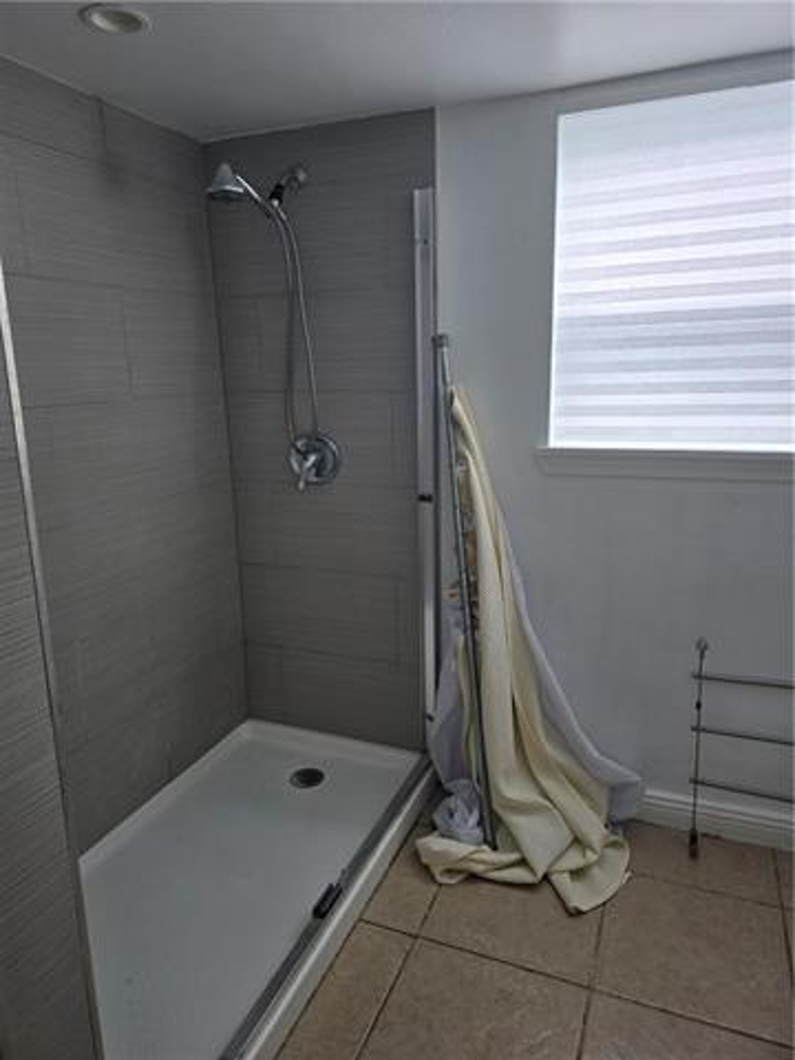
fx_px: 704
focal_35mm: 23
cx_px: 398
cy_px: 530
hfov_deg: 58.9
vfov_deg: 73.9
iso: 80
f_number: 1.7
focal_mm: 6.3
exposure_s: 1/180
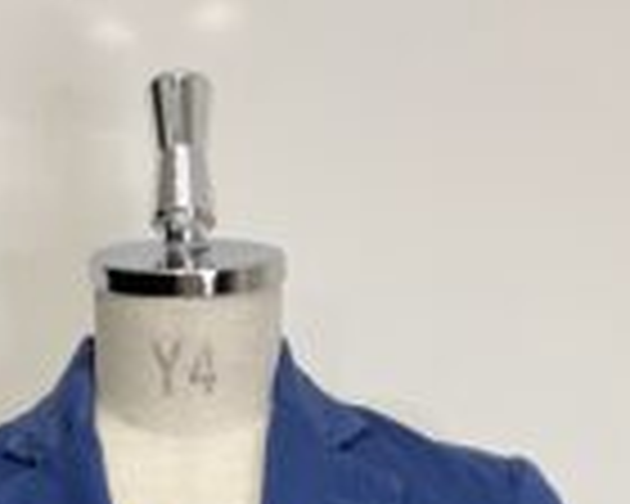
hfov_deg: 24.3
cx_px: 207
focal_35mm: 78
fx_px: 1454
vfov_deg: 16.6
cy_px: 896
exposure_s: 1/50
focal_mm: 3.99
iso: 125
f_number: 1.8
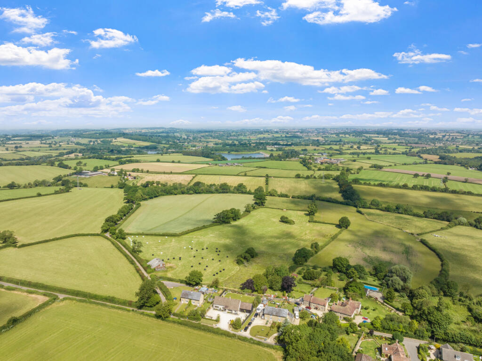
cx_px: 241
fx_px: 334
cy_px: 180
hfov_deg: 71.6
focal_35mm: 24
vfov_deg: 56.8
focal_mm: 12.29
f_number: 9
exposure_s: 1/80
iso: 200
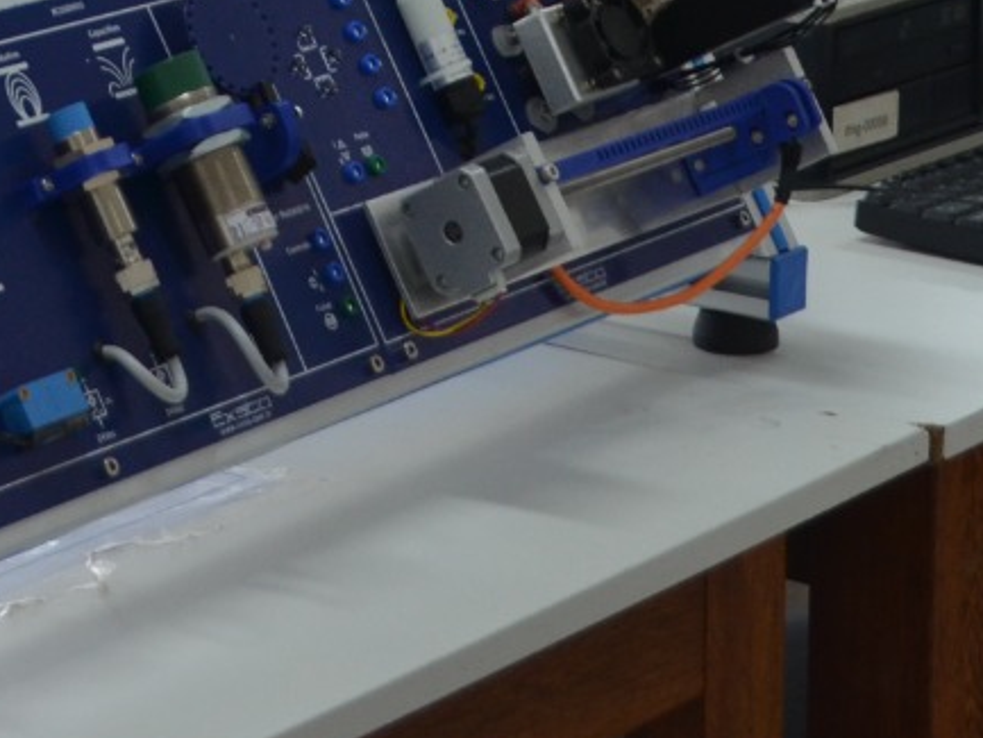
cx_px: 59
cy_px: -363
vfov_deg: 10.2
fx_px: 4005
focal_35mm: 141
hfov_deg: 13.8
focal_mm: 26
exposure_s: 1/80
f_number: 4.5
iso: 400
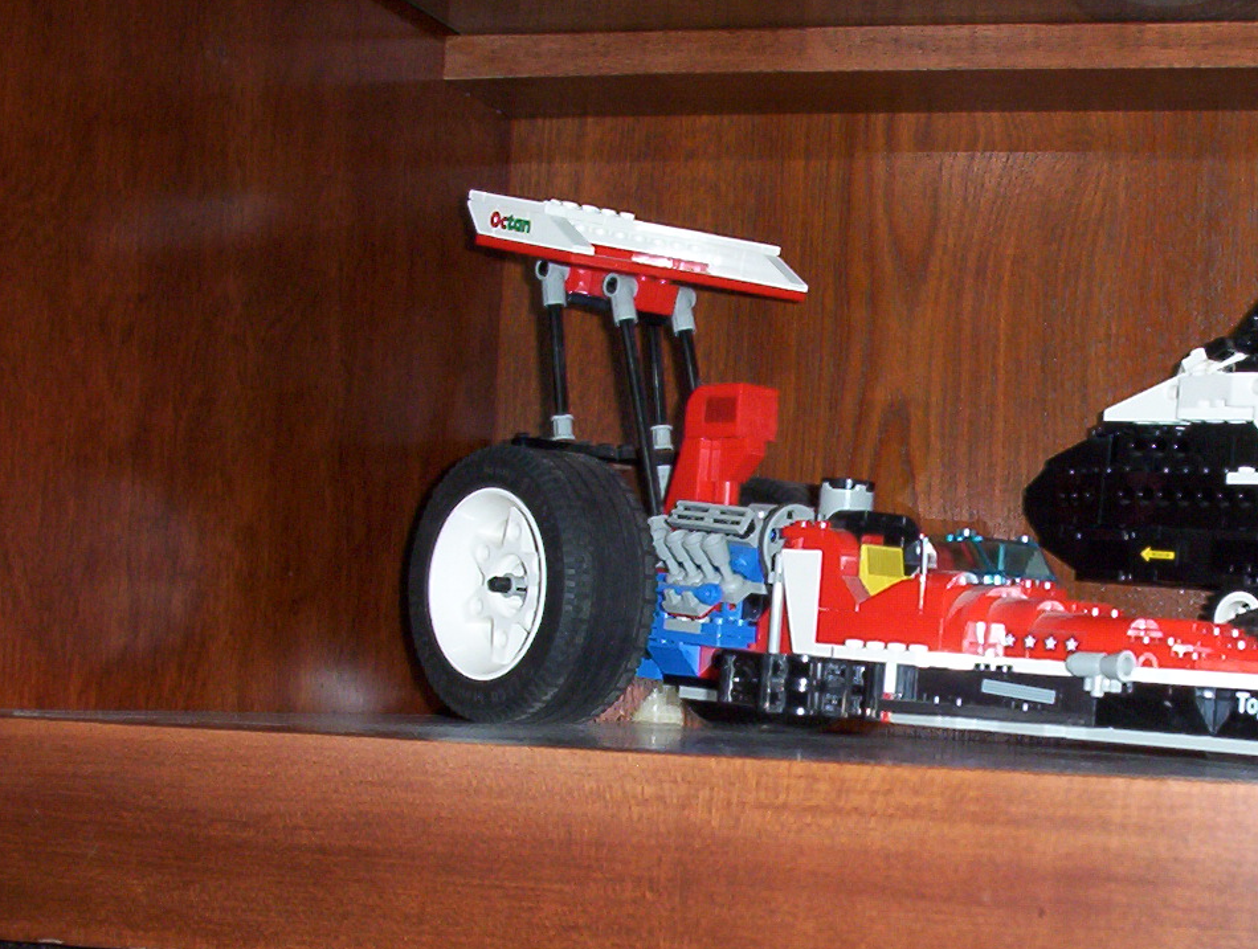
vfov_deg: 21.8
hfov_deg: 28.3
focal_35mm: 67
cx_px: 1016
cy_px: 724
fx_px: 2440
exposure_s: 1/30
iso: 140
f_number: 4.5
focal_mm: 6
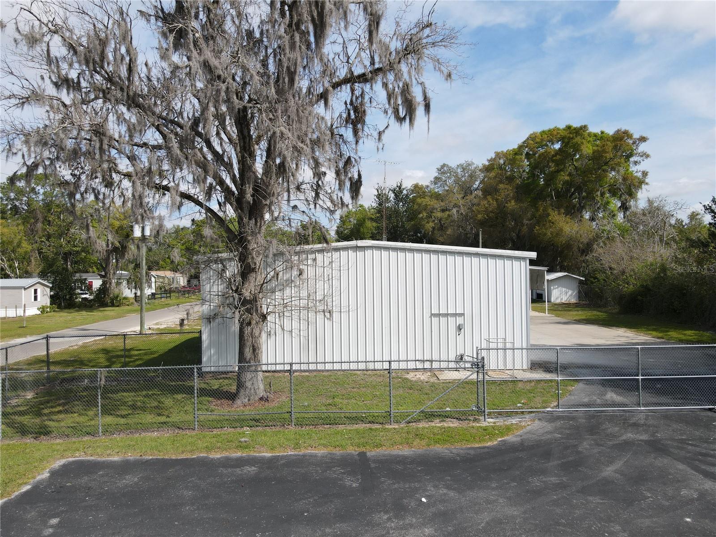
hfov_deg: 71.6
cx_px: 358
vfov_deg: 56.8
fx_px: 496
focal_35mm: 24
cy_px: 268
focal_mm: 4.5
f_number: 2.8
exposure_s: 1/800
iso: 100
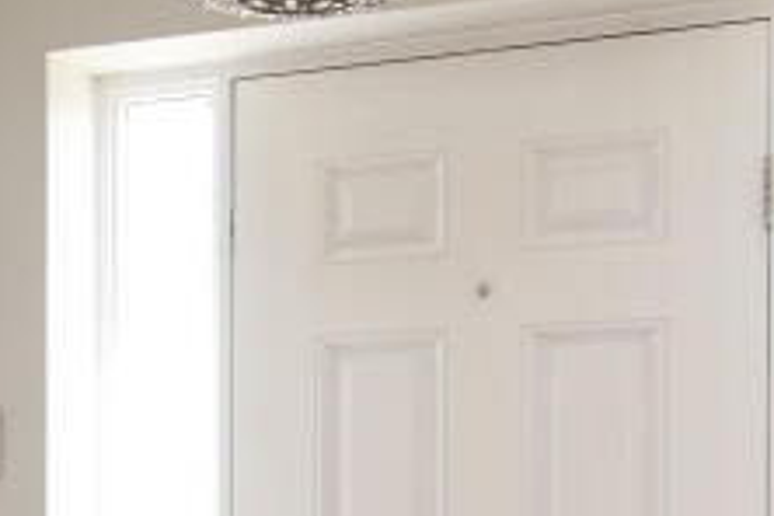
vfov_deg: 16.1
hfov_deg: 23.4
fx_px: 1784
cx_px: -10
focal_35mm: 83
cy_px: 533
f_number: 9
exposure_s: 1/13
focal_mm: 12
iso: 320
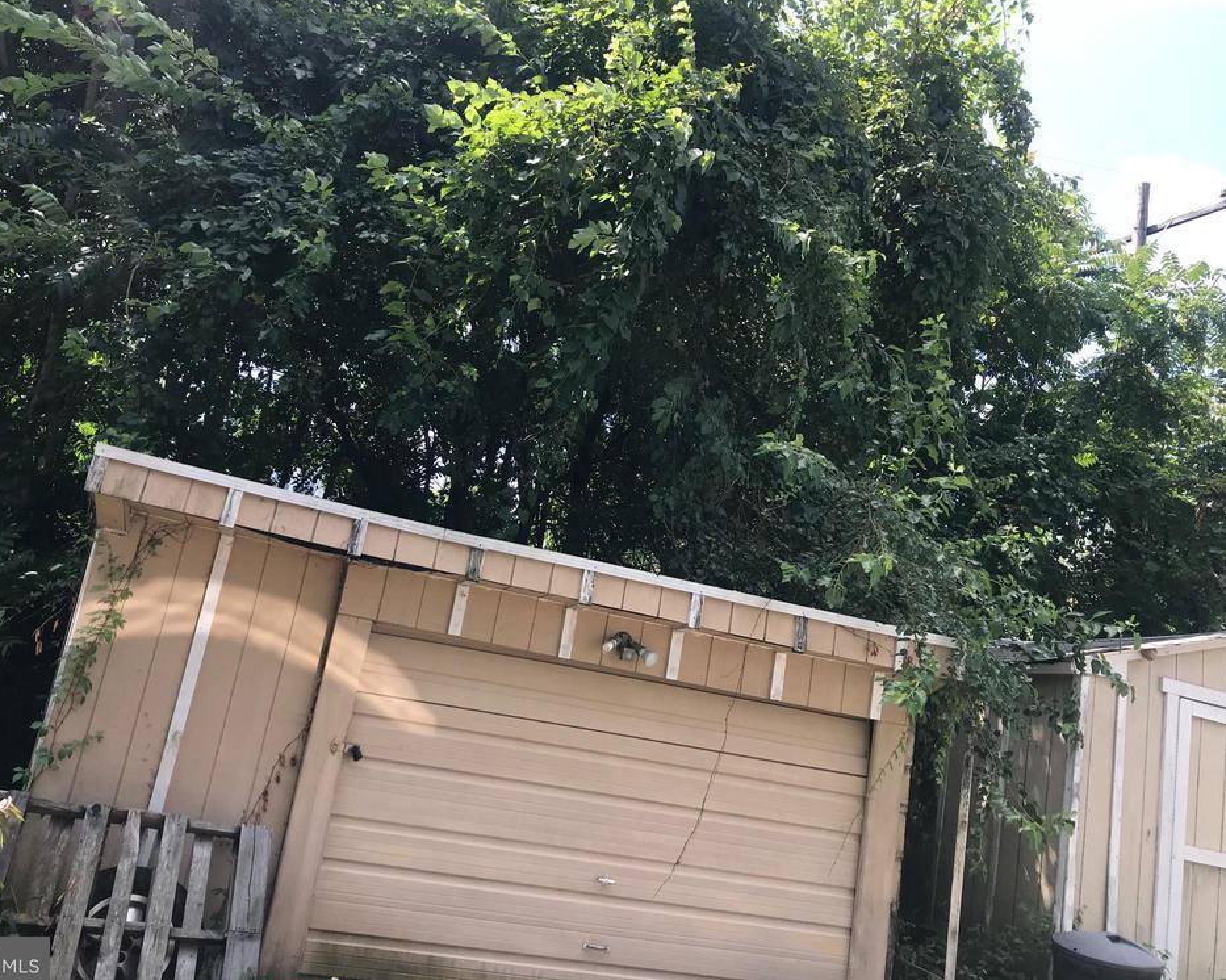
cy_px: 486
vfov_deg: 48.5
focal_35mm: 30
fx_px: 1088
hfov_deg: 58.7
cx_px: 558
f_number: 1.8
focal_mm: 3.99
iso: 20
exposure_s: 1/493
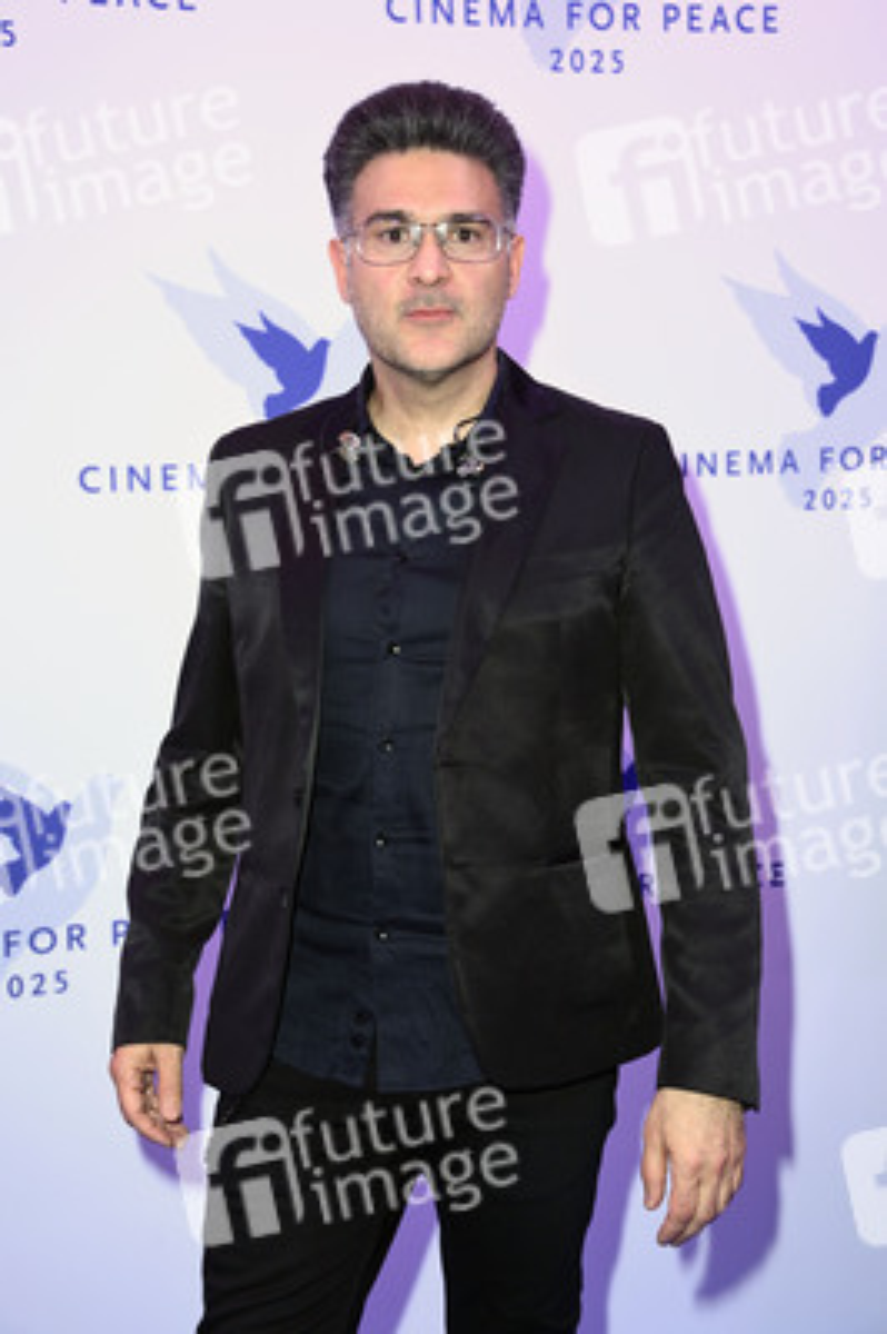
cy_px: 667
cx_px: 444
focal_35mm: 62
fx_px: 2295
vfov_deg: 32.4
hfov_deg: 21.9
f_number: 5.6
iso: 1000
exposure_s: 1/250
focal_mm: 62
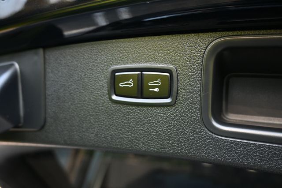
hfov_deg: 68.9
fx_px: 206
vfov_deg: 49.1
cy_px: 94
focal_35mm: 26
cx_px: 141
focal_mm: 17.5
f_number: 3.5
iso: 800
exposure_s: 1/125
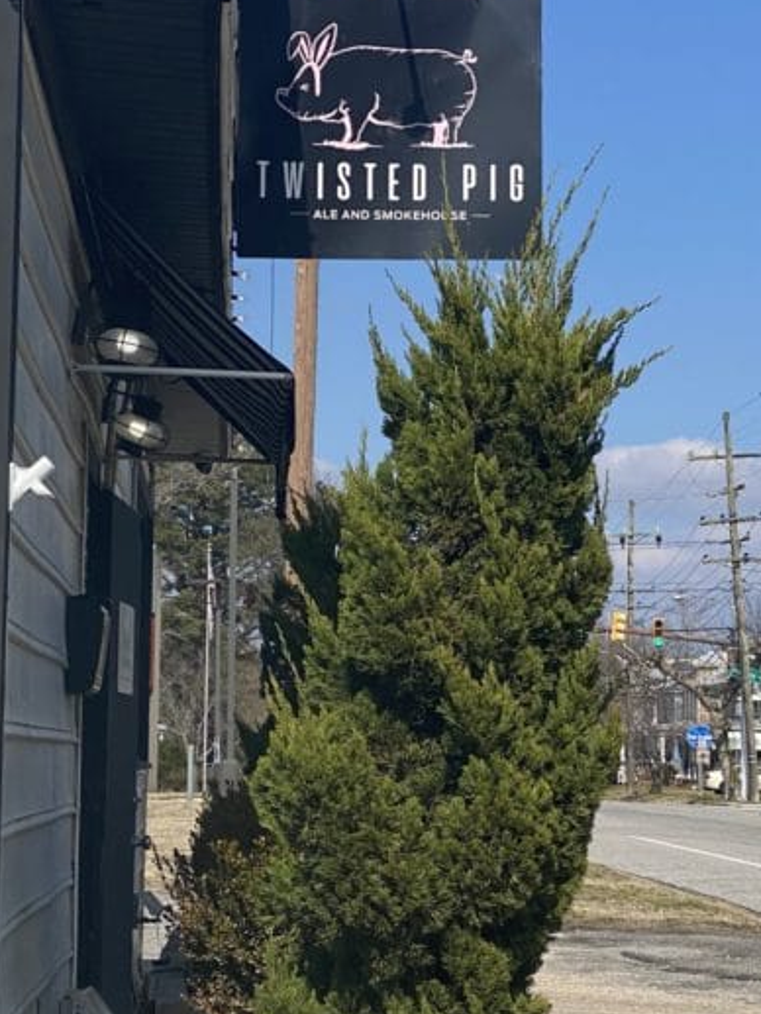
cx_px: 431
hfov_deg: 14.4
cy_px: 377
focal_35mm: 103
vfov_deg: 19.0
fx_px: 3018
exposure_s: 1/2817
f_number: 2
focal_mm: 6
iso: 20
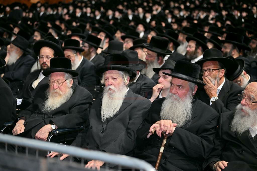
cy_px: 86
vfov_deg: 19.5
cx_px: 128
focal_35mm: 70
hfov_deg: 28.8
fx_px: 500
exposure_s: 1/200
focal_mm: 70
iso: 400
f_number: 2.8
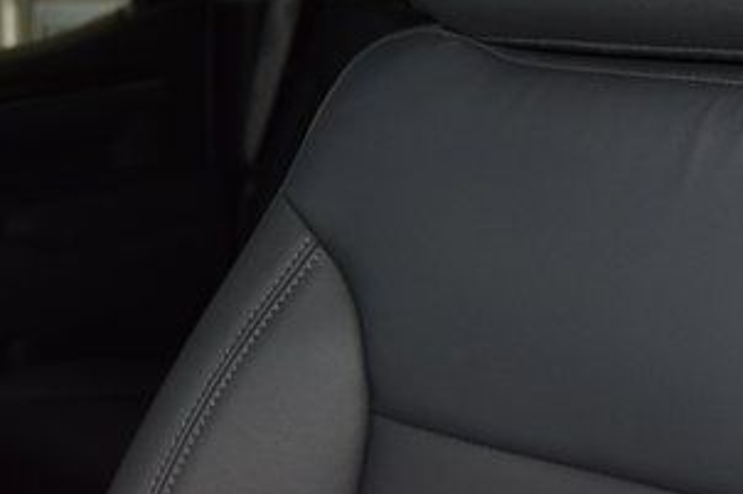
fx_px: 1444
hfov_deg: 28.2
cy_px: 6
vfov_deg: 18.9
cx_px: 610
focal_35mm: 70
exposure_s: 1/60
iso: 1400
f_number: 3.5
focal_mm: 22
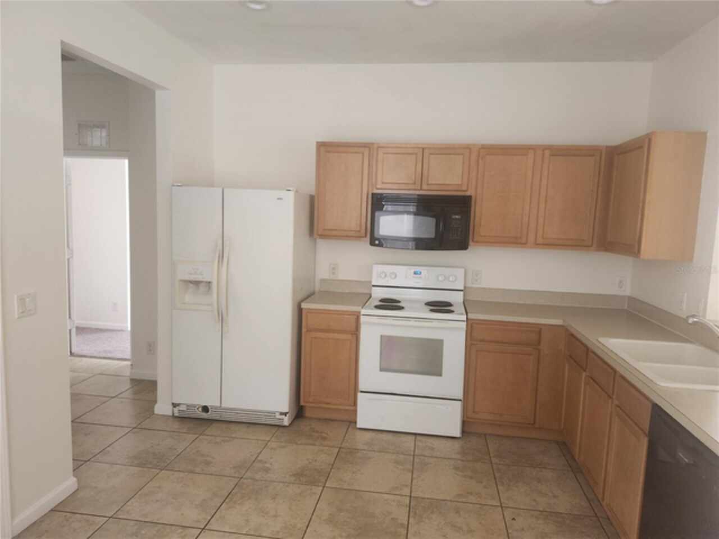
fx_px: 478
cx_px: 360
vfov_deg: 58.9
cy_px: 270
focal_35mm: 23
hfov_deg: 73.9
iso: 500
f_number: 1.8
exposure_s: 1/120
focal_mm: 5.54
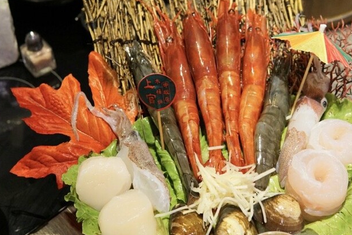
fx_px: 606
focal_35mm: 62
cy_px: 128
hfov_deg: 32.3
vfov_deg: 21.9
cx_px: 207
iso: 1250
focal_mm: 30
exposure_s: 1/160
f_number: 4
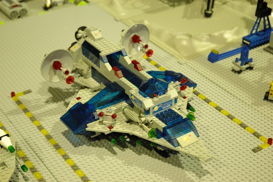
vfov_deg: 18.9
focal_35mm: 72
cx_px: 136
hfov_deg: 28.1
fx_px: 545
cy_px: 91
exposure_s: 1/13
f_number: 4.5
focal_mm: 48
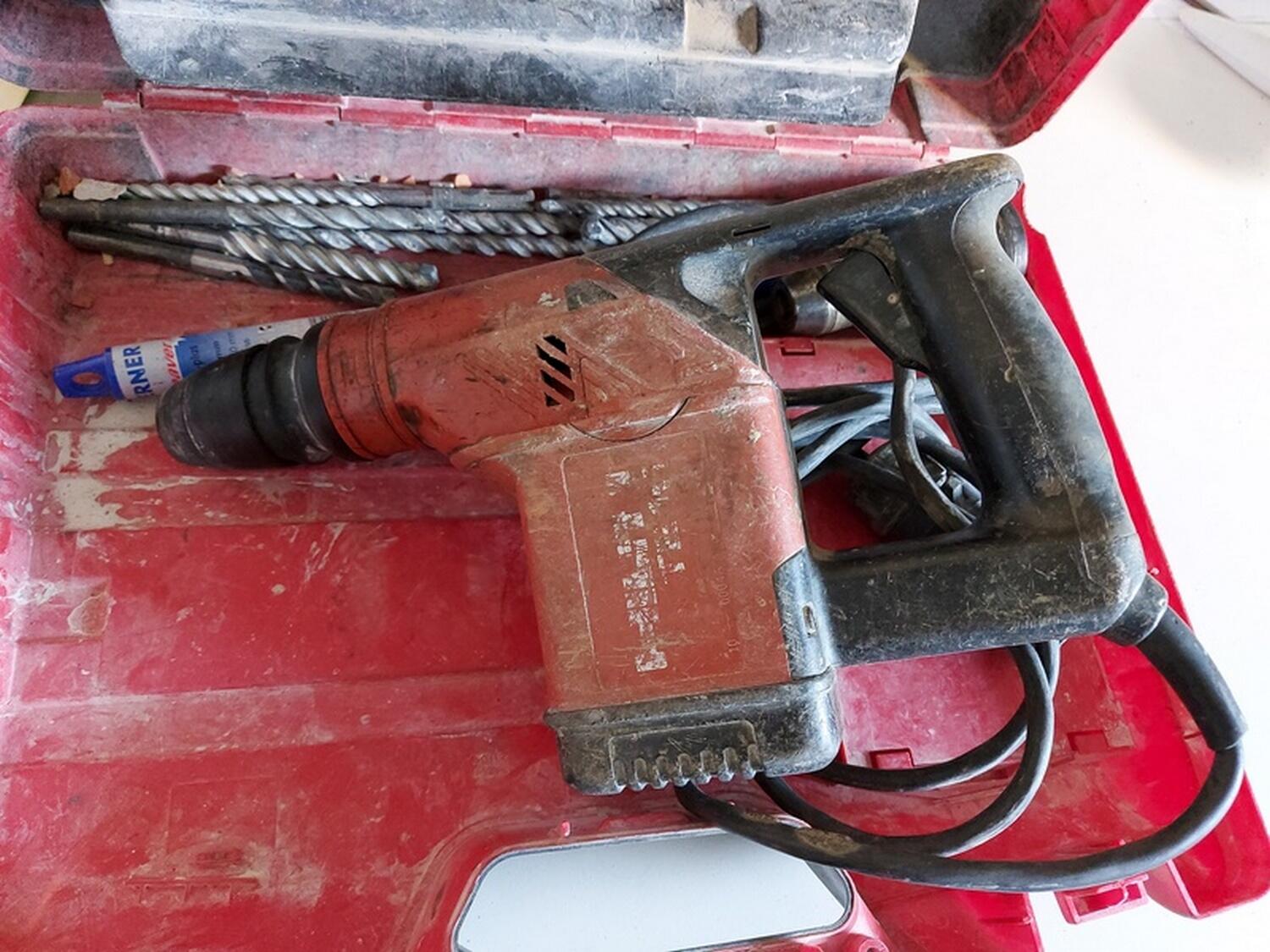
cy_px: 476
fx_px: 881
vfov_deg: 56.8
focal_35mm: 24
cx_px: 635
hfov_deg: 71.6
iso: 500
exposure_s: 1/25
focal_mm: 5.23
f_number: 1.8
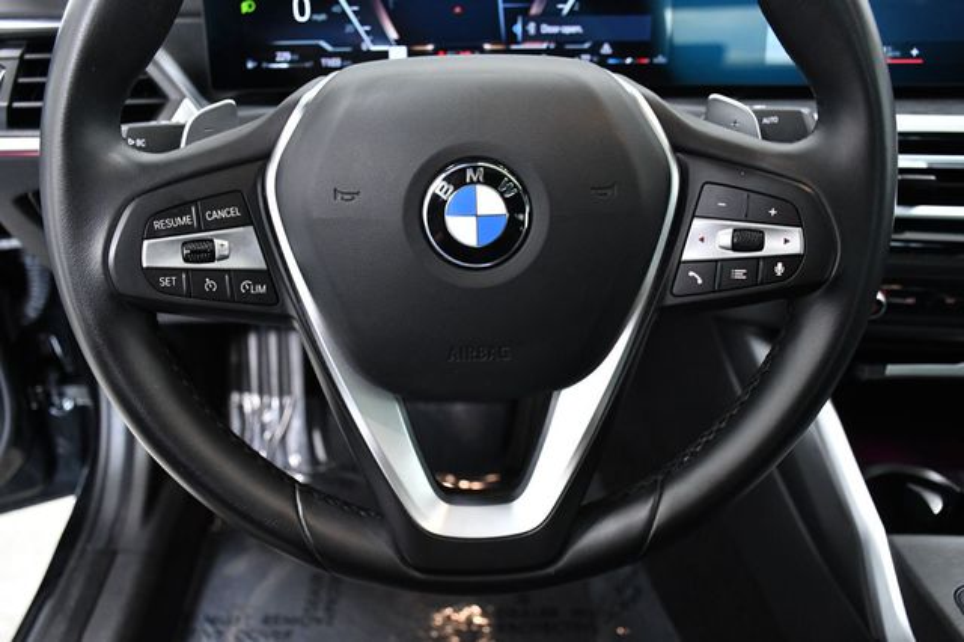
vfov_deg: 38.8
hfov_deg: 55.8
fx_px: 910
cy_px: 321
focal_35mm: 34
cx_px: 482
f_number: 5
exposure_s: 1/100
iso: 2500
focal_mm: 23
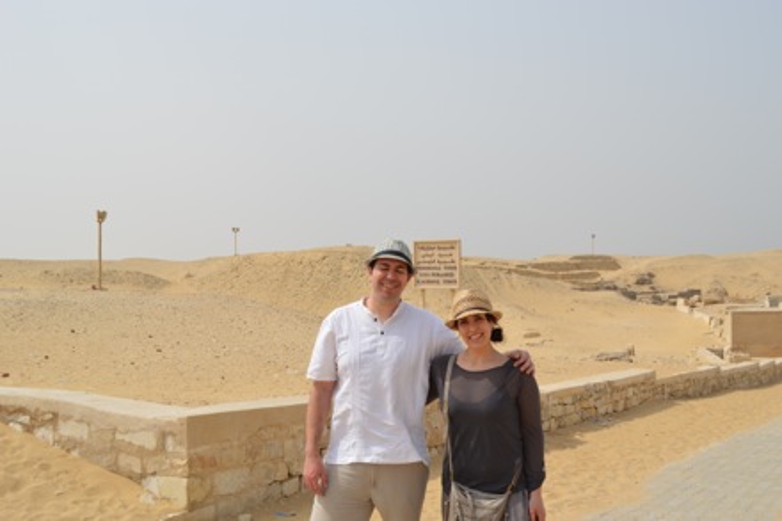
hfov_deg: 49.6
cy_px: 260
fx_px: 847
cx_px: 391
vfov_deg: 34.2
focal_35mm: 39
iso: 100
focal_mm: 26
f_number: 9
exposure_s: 1/320
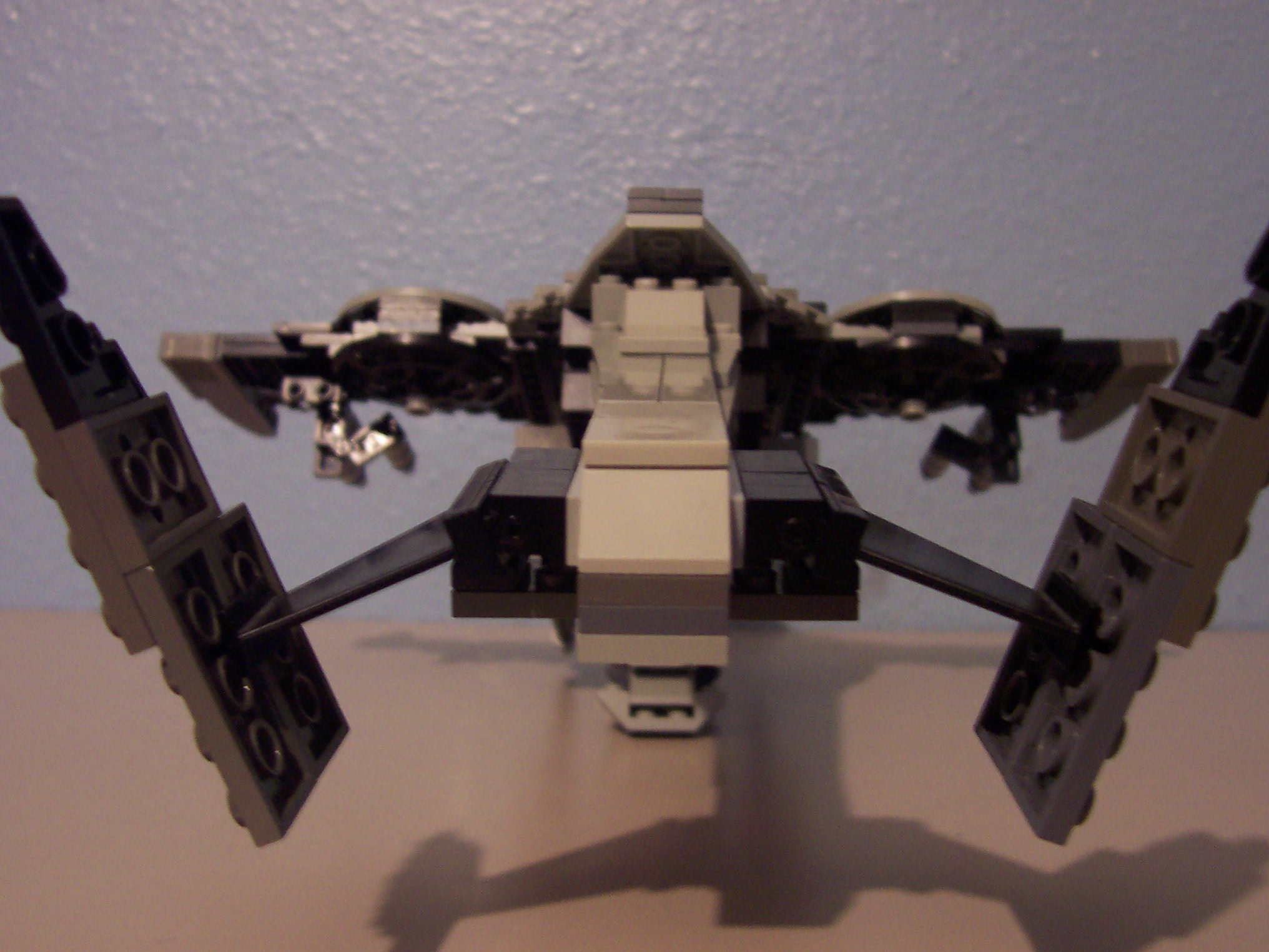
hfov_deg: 50.1
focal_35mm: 37
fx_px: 1356
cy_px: 476
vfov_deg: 38.7
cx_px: 634
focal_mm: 5.6
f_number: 2.8
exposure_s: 1/8
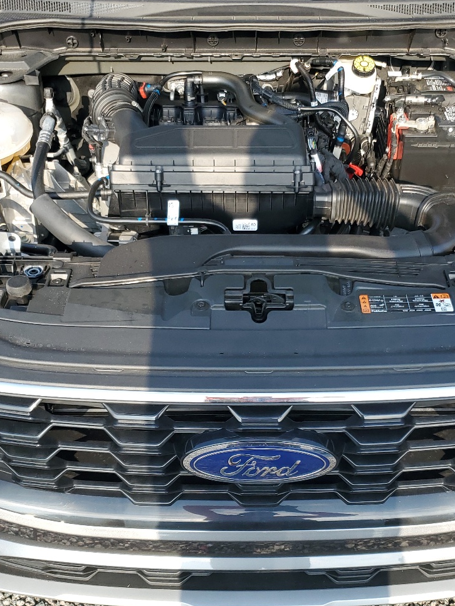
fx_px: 753
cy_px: 355
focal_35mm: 43
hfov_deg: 33.6
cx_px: 259
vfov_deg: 43.7
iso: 50
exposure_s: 1/769
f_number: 1.5
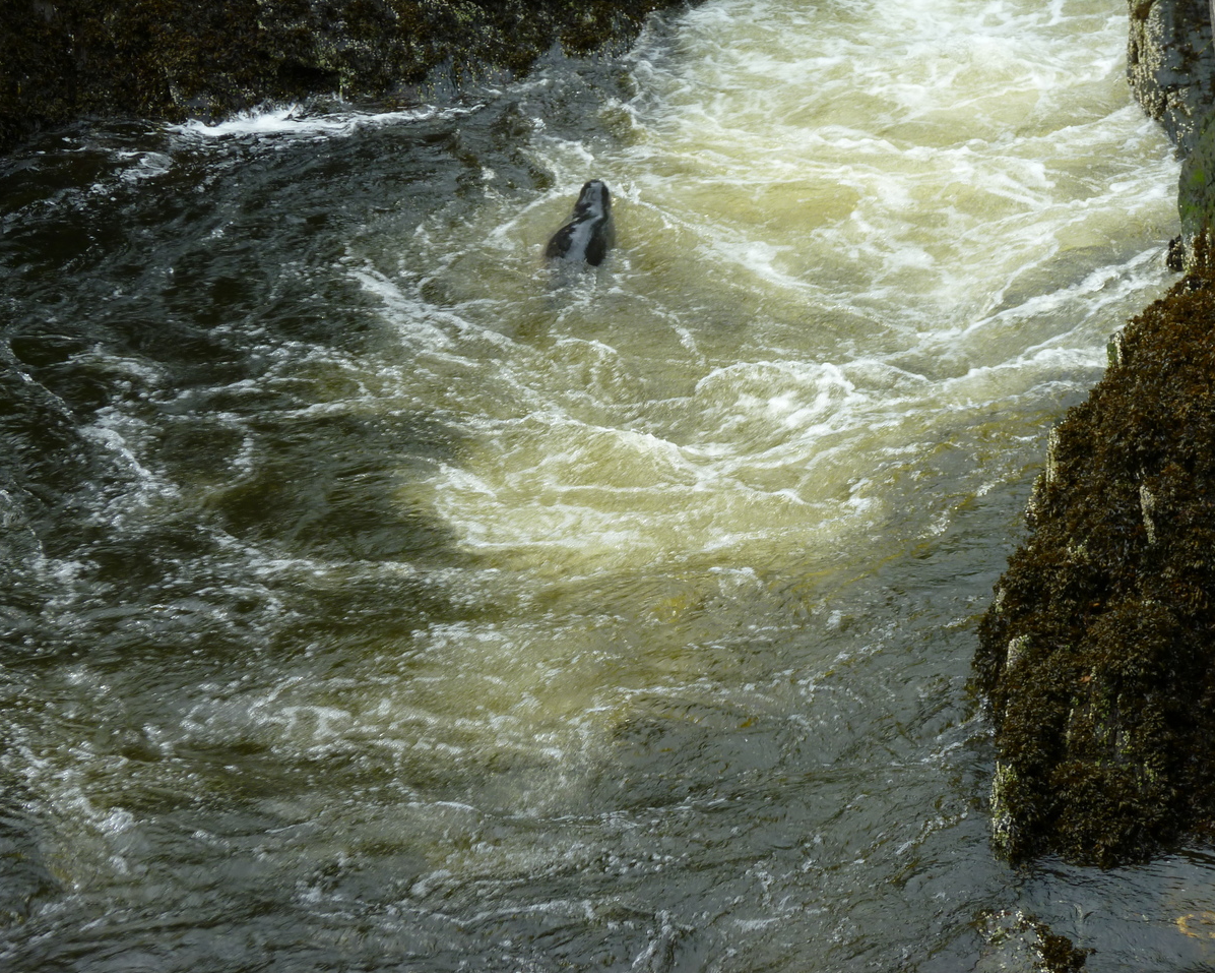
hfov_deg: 16.4
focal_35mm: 117
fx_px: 4208
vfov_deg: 13.2
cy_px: 486
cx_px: 647
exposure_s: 1/80
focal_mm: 20.2
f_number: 5.3
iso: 80
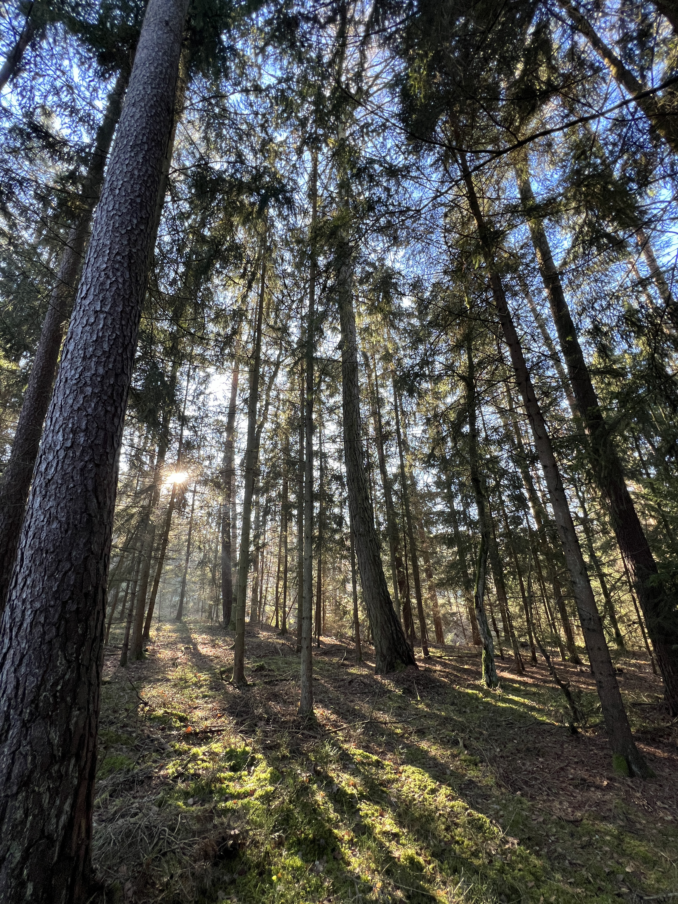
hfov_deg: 89.9
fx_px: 339
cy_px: 452
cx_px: 339
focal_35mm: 13
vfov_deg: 106.2
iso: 100
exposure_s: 1/99
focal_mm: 1.57
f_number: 1.8
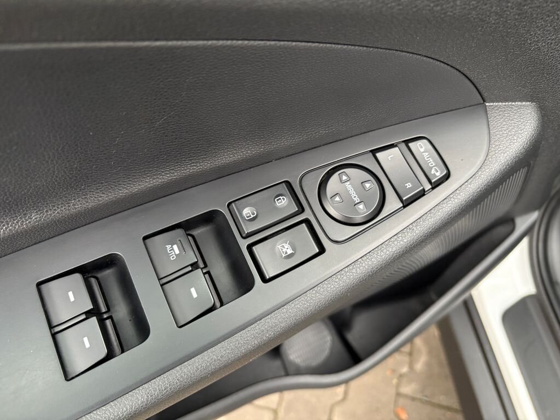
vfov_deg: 53.1
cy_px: 210
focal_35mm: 26
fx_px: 421
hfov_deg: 67.3
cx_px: 280
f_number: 1.6
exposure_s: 1/60
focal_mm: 5.96
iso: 250
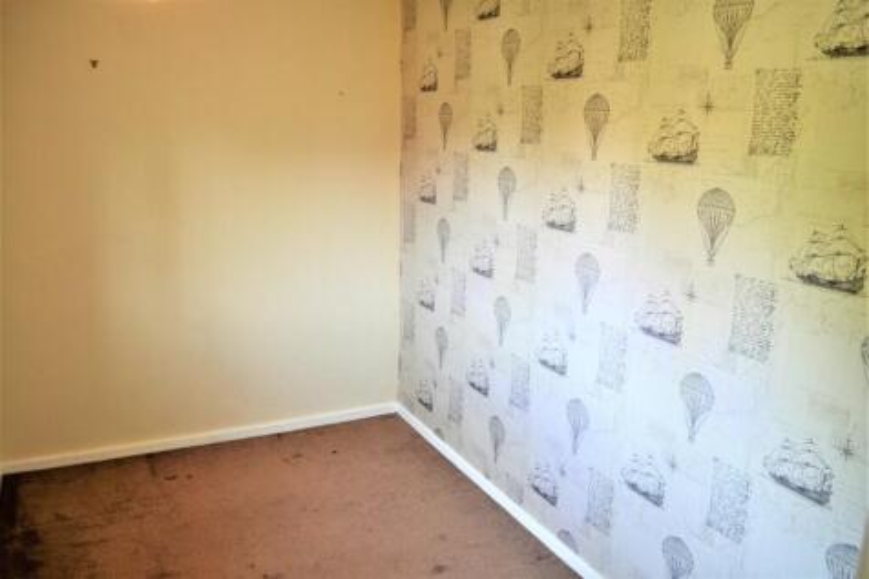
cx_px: 434
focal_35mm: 27
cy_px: 290
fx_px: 651
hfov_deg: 67.4
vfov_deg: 47.9
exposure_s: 1/60
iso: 400
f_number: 4
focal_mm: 18
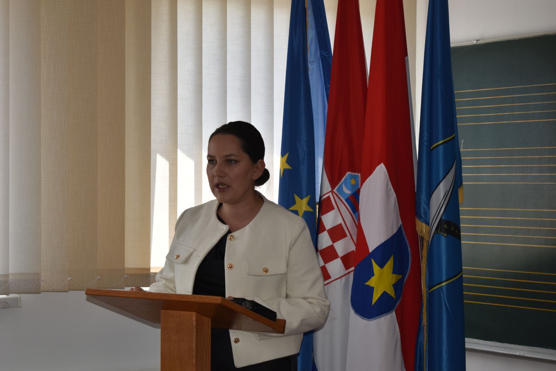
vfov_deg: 16.6
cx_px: 278
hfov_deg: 24.6
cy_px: 186
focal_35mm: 82
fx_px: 1274
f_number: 5.6
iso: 125
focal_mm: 55
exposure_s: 1/200
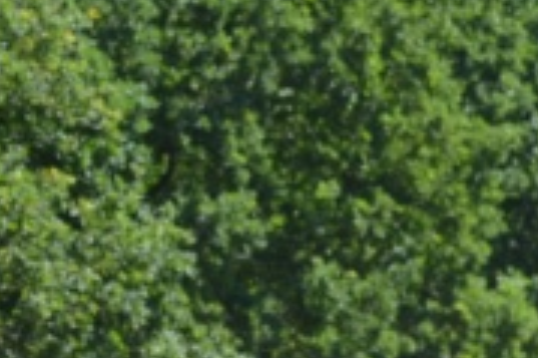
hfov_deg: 6.8
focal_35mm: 302
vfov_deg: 4.5
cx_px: -123
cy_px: 751
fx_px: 4509
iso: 100
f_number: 7.1
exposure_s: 1/200
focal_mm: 36
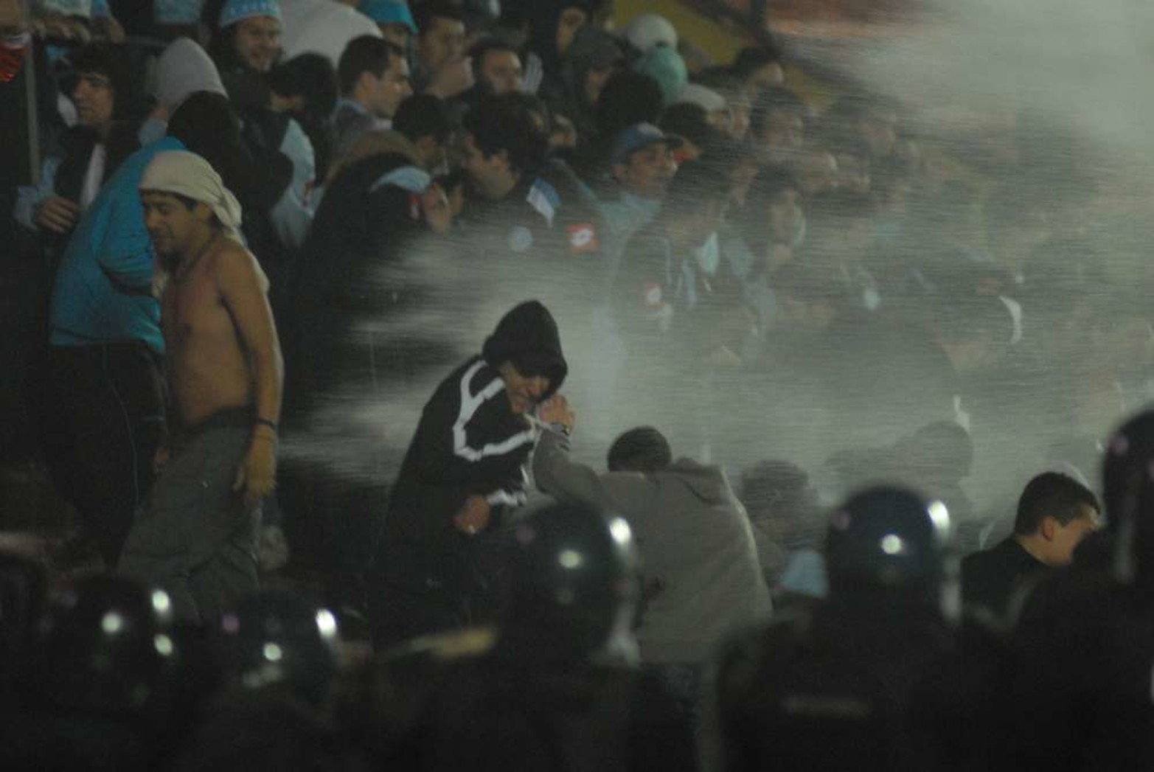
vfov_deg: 3.1
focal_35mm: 450
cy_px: 386
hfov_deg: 4.6
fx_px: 14439
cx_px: 577
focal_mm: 300
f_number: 2.8
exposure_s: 1/125
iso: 1600
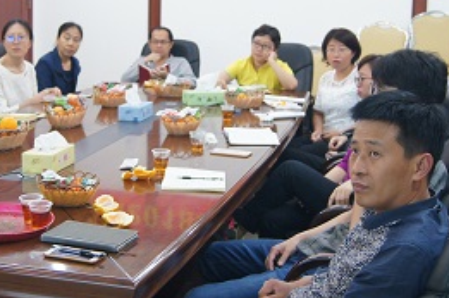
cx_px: 162
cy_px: 121
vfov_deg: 21.8
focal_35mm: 62
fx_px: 772
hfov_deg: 32.2
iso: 800
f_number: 3.5
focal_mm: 18
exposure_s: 1/30
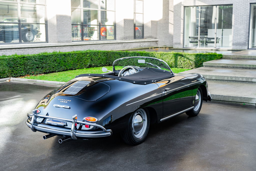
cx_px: 128
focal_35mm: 47
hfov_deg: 41.9
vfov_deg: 28.6
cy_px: 86
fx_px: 334
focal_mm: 47
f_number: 4.5
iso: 80
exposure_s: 1/15
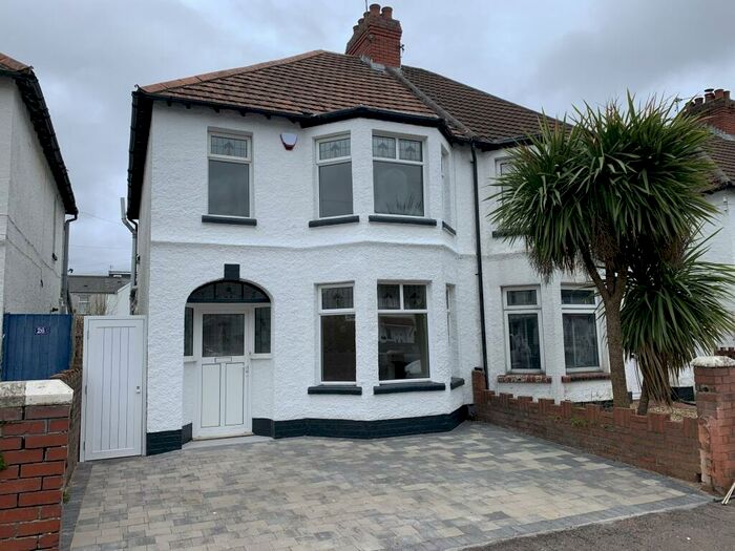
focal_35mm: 26
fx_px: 552
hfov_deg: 67.3
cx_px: 368
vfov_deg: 53.1
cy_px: 276
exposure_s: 1/597
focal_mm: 4.25
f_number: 1.8
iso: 25
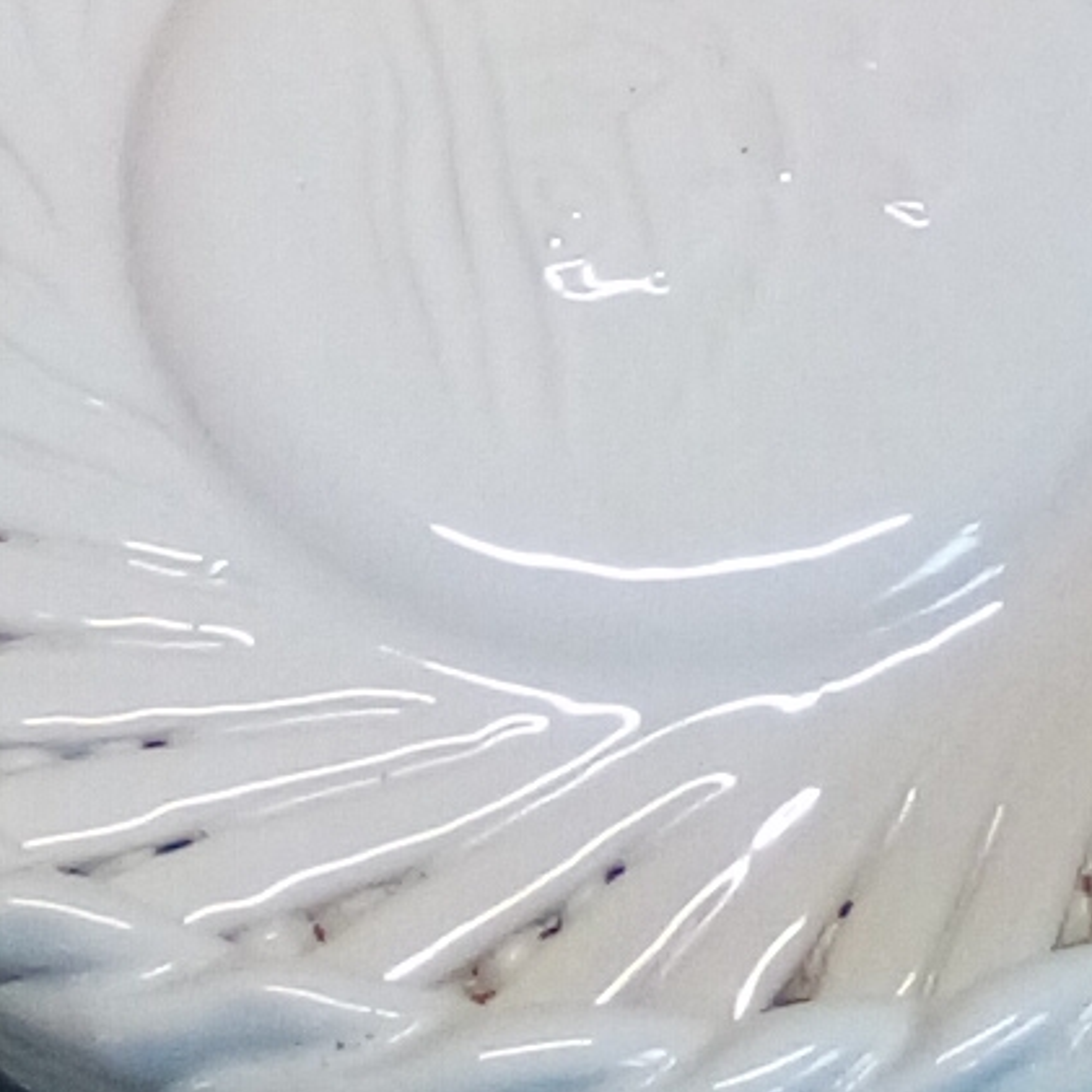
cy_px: -506
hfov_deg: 18.5
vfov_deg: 16.9
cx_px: 599
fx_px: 3355
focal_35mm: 94
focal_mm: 2.27
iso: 93
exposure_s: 1/33.3
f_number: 2.2
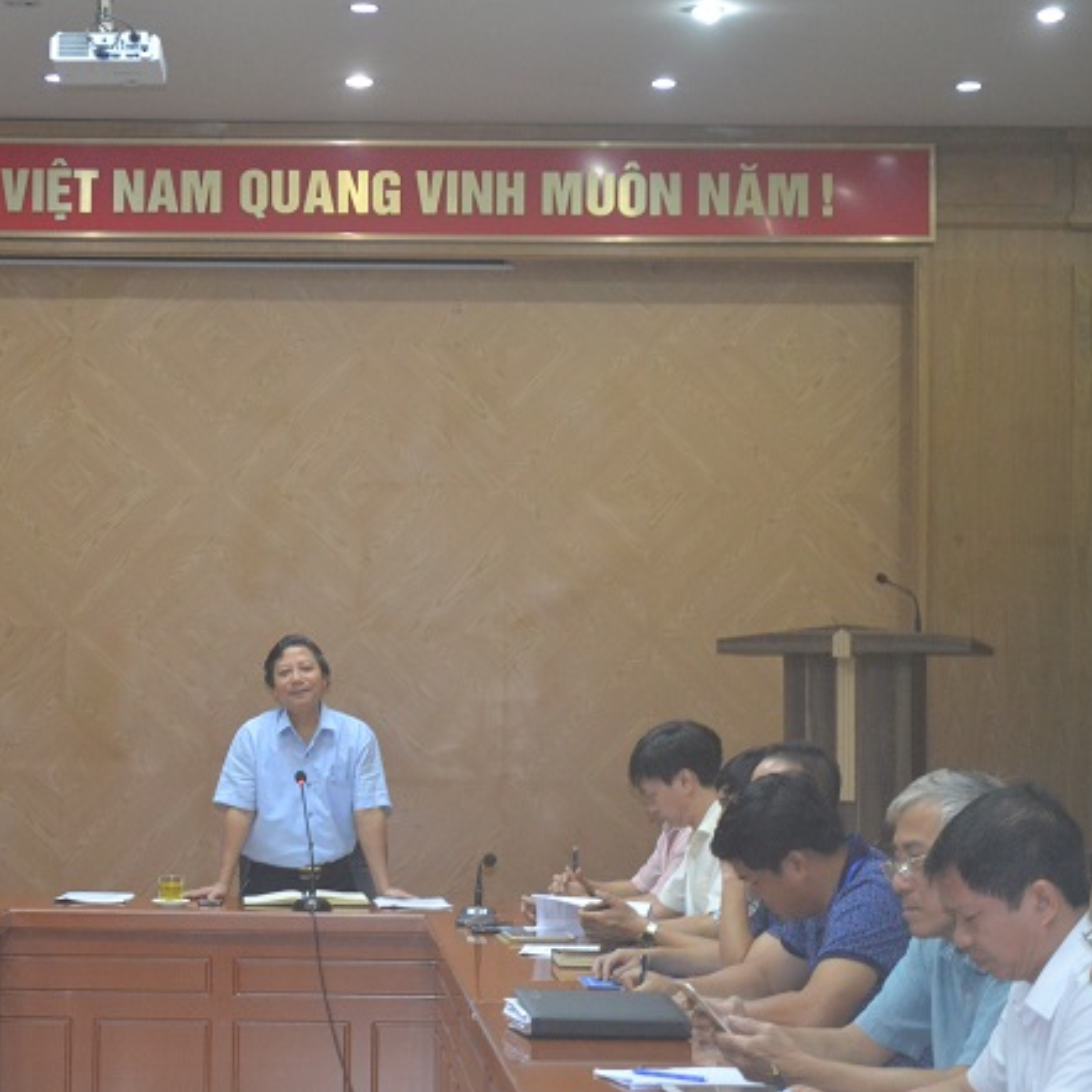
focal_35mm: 85
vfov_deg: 20.4
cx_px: 326
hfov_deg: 20.3
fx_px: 3034
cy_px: 548
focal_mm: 44
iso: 2200
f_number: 5.3
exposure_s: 1/60
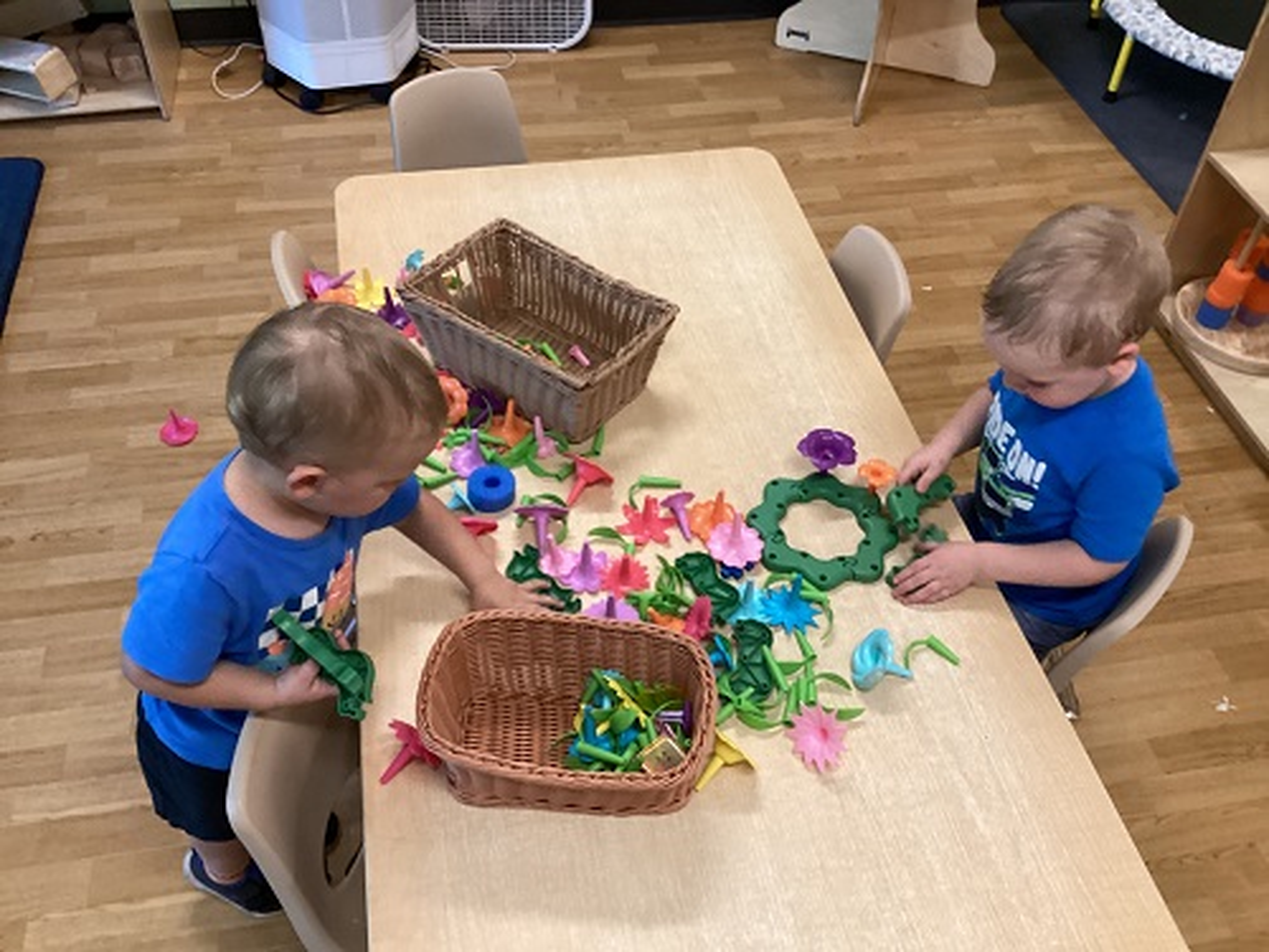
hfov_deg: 58.4
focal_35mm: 31
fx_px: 1136
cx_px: 634
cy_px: 476
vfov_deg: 45.4
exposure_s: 1/40
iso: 320
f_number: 2.4
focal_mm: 3.3
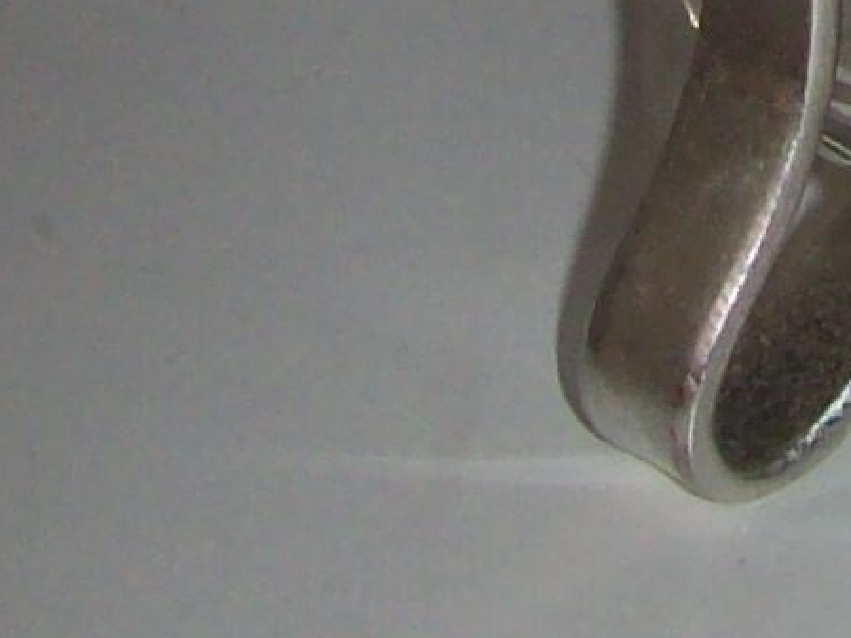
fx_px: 5630
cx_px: 1311
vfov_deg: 5.7
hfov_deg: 8.4
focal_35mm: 229
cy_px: -1770
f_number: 2.7
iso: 80
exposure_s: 1/64
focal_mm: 6
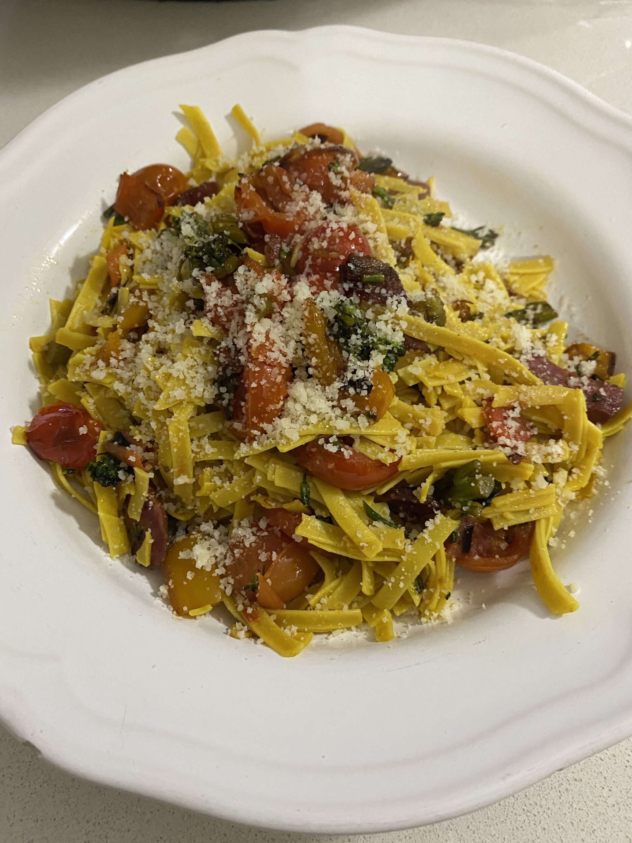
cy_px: 422
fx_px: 633
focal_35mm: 26
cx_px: 316
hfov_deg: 53.1
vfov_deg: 67.3
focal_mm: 4.25
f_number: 1.8
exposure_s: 1/50
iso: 400
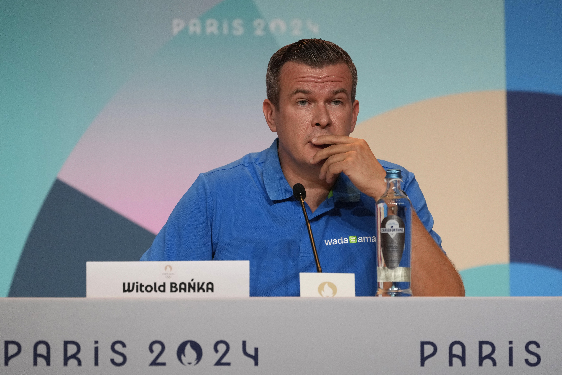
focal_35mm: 333
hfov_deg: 6.2
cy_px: 188
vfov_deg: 4.1
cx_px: 281
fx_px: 5198
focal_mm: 333
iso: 2000
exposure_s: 1/400
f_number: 5.6
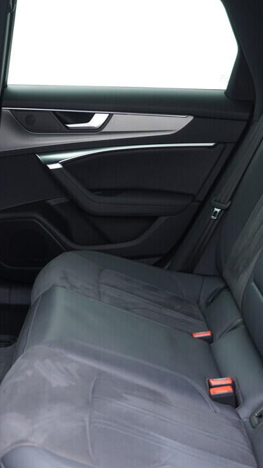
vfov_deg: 36.6
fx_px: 707
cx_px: 126
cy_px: 235
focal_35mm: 57
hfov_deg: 21.1
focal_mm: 24
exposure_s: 1/40
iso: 640
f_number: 2.8
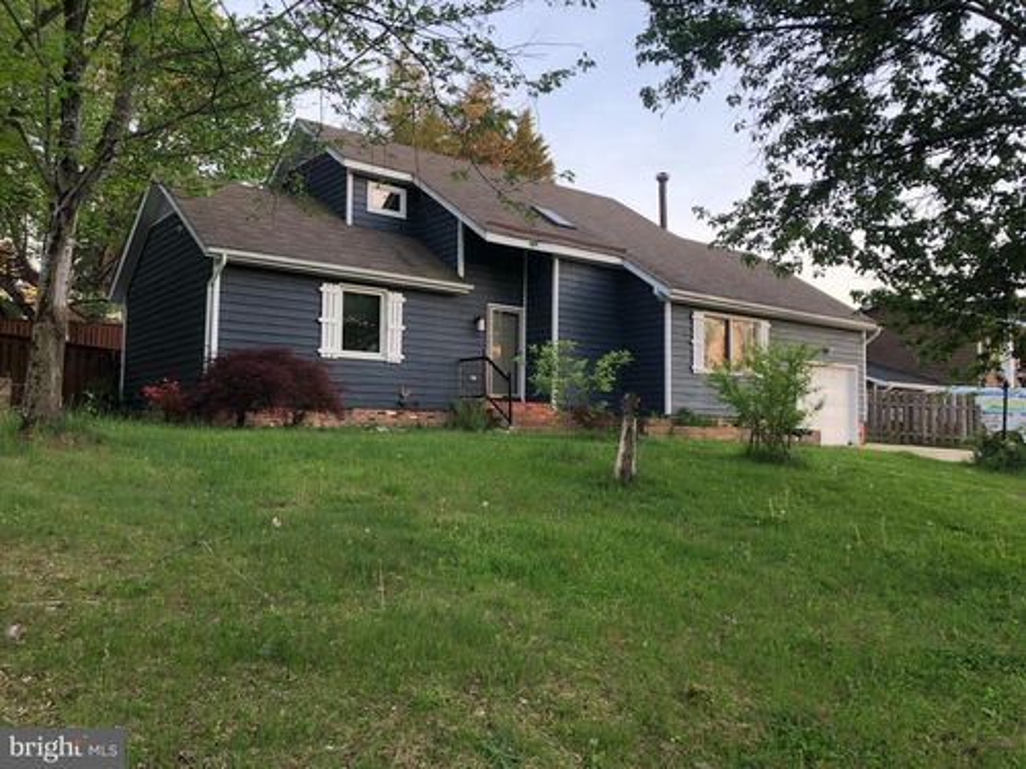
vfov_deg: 49.7
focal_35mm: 28
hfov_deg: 63.4
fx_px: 830
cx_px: 513
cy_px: 384
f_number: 1.8
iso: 64
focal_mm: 3.99
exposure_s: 1/120
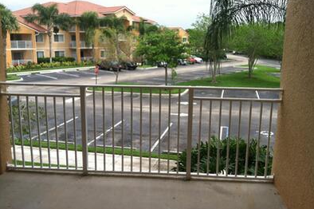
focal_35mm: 37
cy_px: 98
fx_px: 322
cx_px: 159
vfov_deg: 35.9
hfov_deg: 51.9
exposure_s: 1/652
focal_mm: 3.85
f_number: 2.8
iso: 80
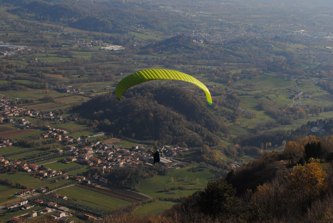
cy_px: 112
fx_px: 764
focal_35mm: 82
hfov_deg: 24.6
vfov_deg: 16.6
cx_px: 166
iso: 100
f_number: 11
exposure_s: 1/250
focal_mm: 55
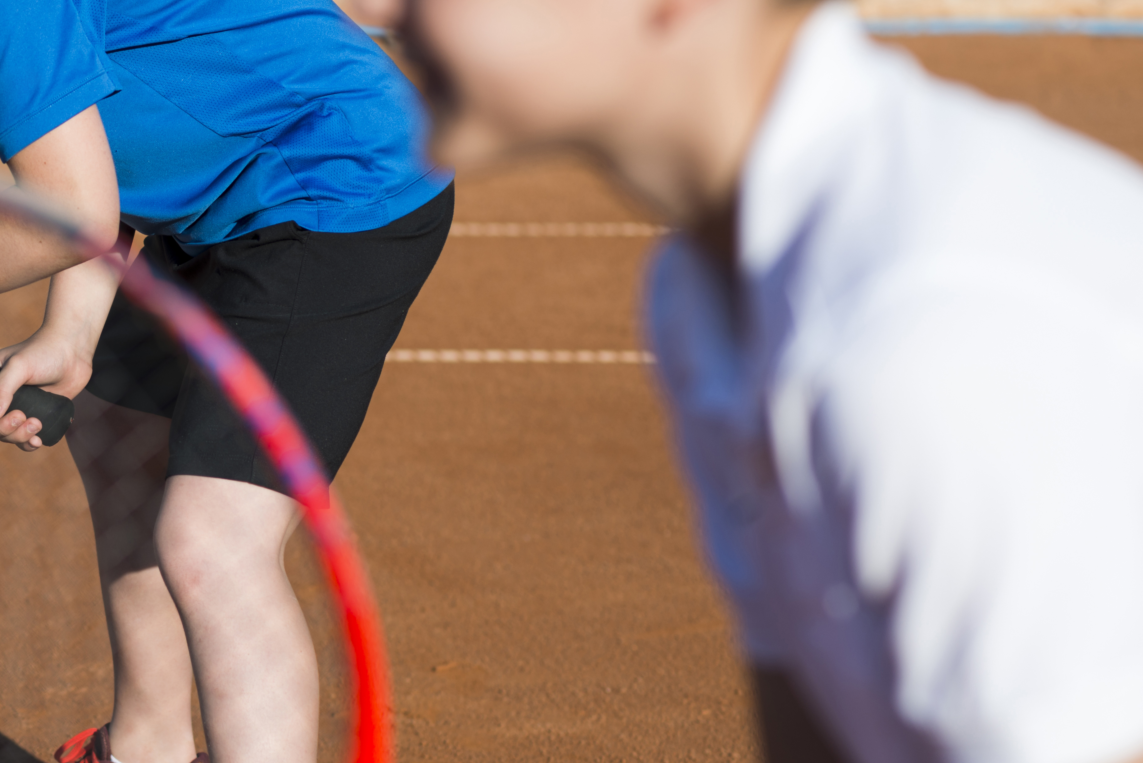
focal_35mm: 170
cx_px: 47
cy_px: 245
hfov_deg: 12.0
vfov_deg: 8.1
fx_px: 5399
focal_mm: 85
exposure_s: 1/800
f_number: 4
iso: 100
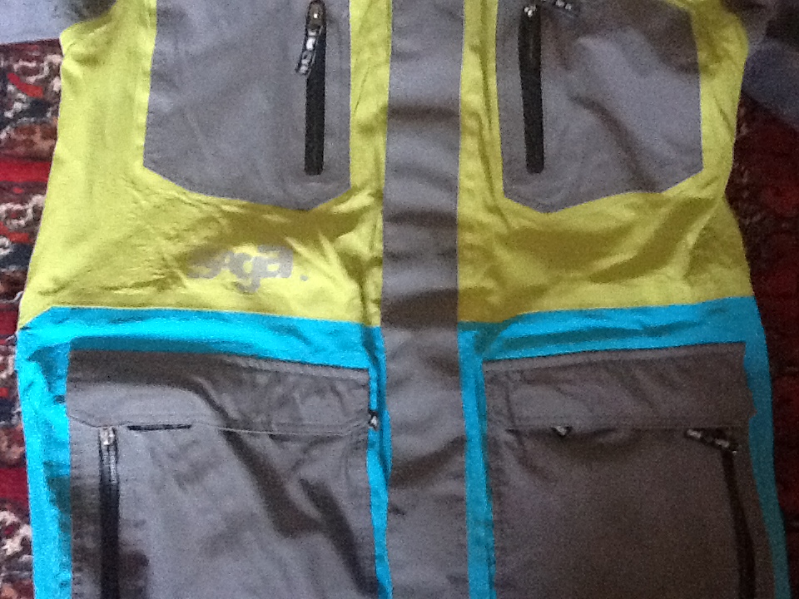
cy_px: 300
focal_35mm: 32
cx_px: 400
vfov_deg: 44.2
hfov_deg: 56.8
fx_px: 739
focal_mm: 2.03
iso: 500
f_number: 2.4
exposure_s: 1/15
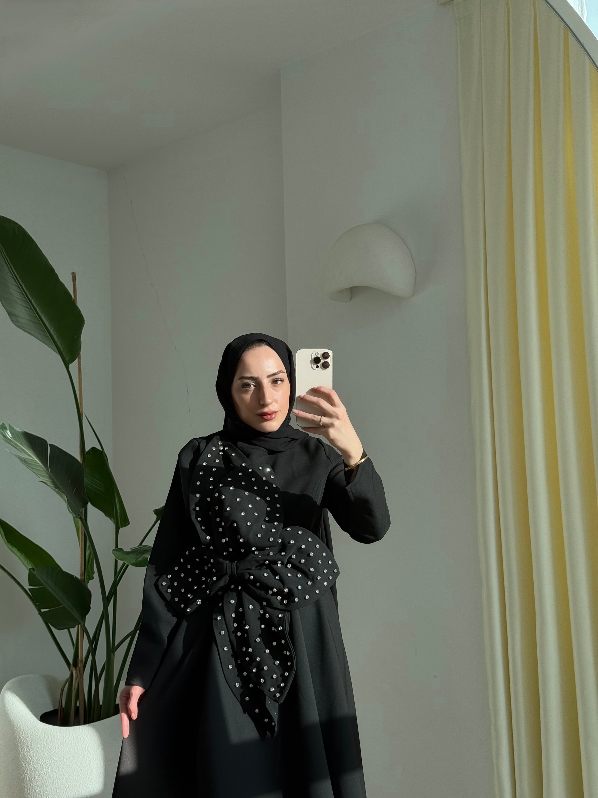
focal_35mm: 48
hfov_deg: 30.3
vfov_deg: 39.7
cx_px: 299
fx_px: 1106
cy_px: 399
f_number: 1.78
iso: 100
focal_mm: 6.76
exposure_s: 1/452
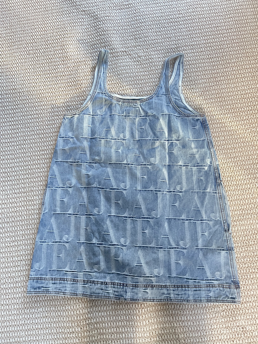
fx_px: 248
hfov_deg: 54.9
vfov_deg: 69.4
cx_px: 129
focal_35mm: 25
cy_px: 172
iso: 500
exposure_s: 1/60
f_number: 1.6
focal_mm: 5.1
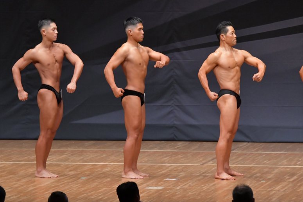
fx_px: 2145
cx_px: 152
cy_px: 101
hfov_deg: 8.1
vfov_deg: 5.4
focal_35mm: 255
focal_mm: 170
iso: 6400
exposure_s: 1/400
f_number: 5.6
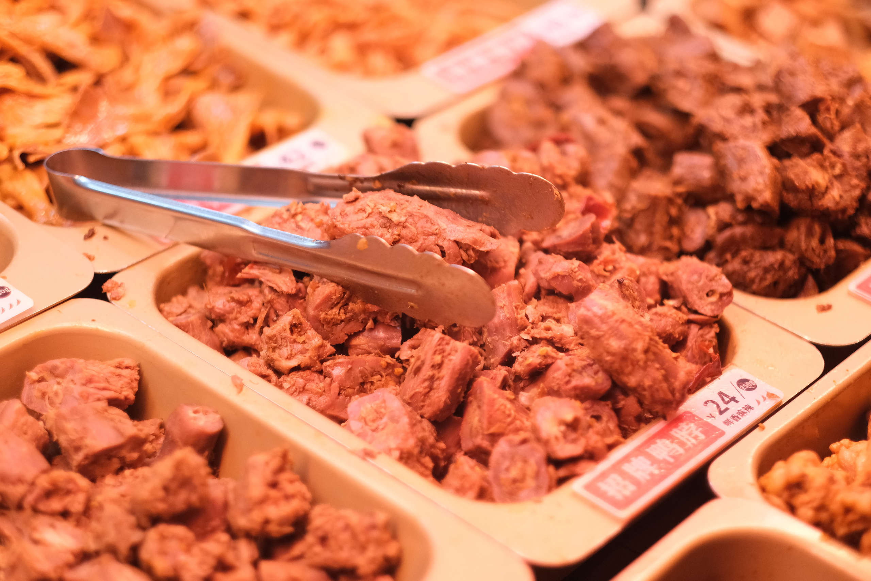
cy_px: 290
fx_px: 2032
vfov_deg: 16.3
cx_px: 436
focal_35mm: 84
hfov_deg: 24.2
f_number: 1.2
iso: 2000
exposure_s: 1/1400
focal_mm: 56
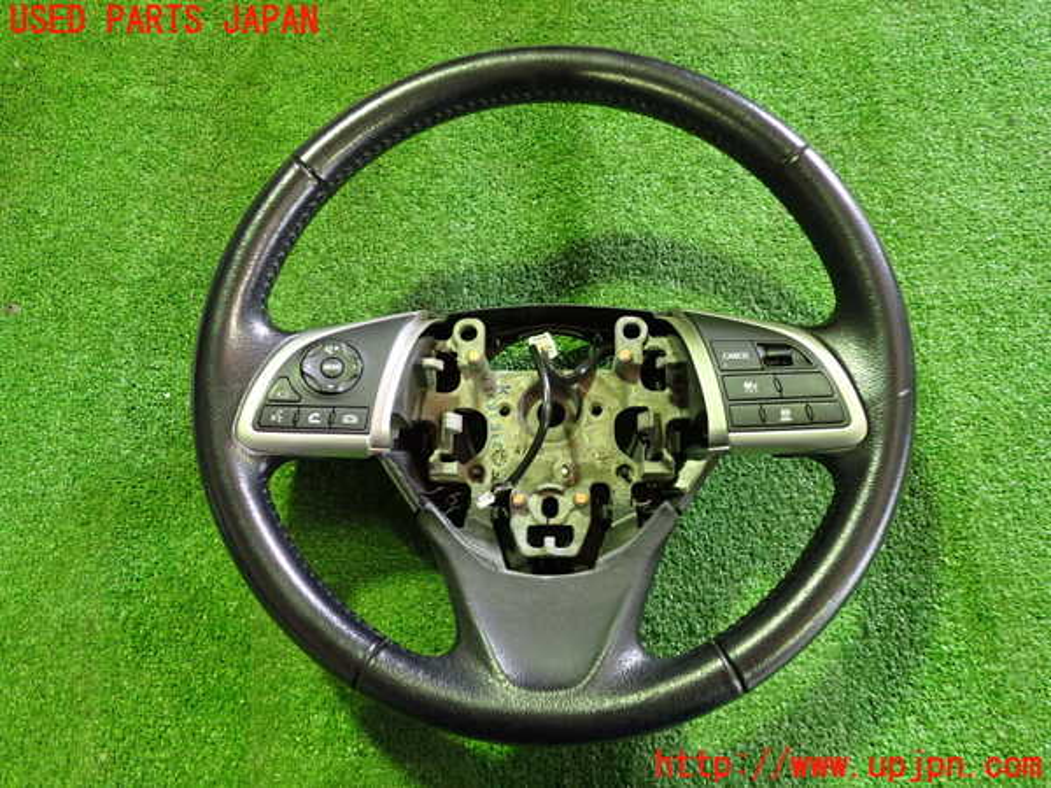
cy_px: 394
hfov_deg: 60.0
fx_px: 911
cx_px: 526
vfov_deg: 46.8
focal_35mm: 30
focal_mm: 5.4
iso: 640
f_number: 2.3
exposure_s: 1/30
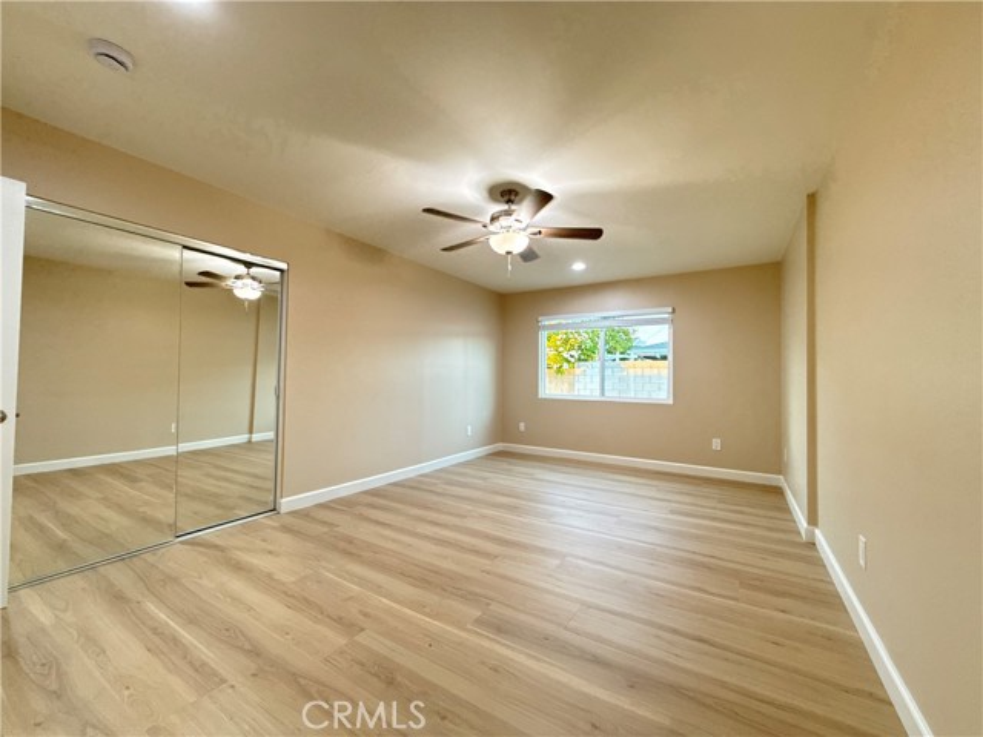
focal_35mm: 14
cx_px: 492
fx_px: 398
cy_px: 368
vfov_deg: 85.7
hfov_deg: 102.1
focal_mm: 2.22
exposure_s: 1/60
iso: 320
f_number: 2.2
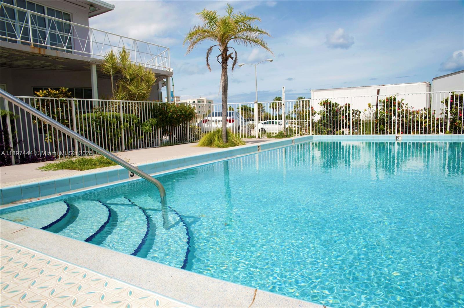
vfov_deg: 53.0
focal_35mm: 24
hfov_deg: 73.8
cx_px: 232
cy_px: 154
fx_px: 309
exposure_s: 1/250
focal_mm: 24
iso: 160
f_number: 14
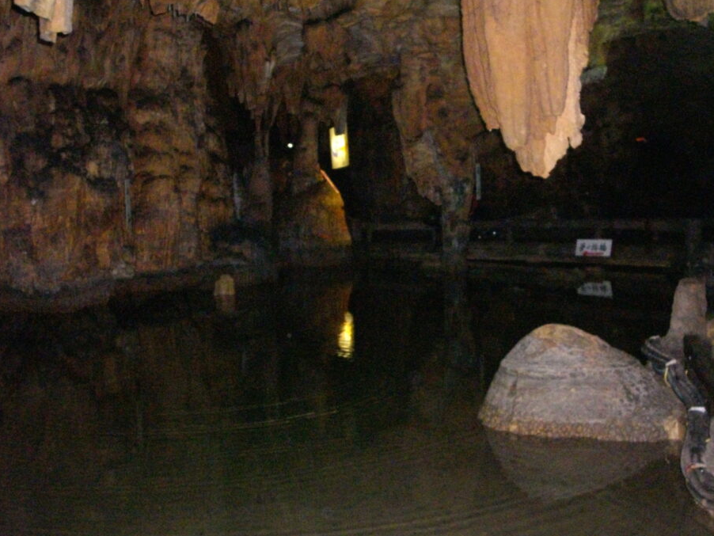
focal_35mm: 42
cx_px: 391
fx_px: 867
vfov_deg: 34.4
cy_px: 269
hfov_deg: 44.7
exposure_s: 1/50
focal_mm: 6.2
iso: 800
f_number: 2.8
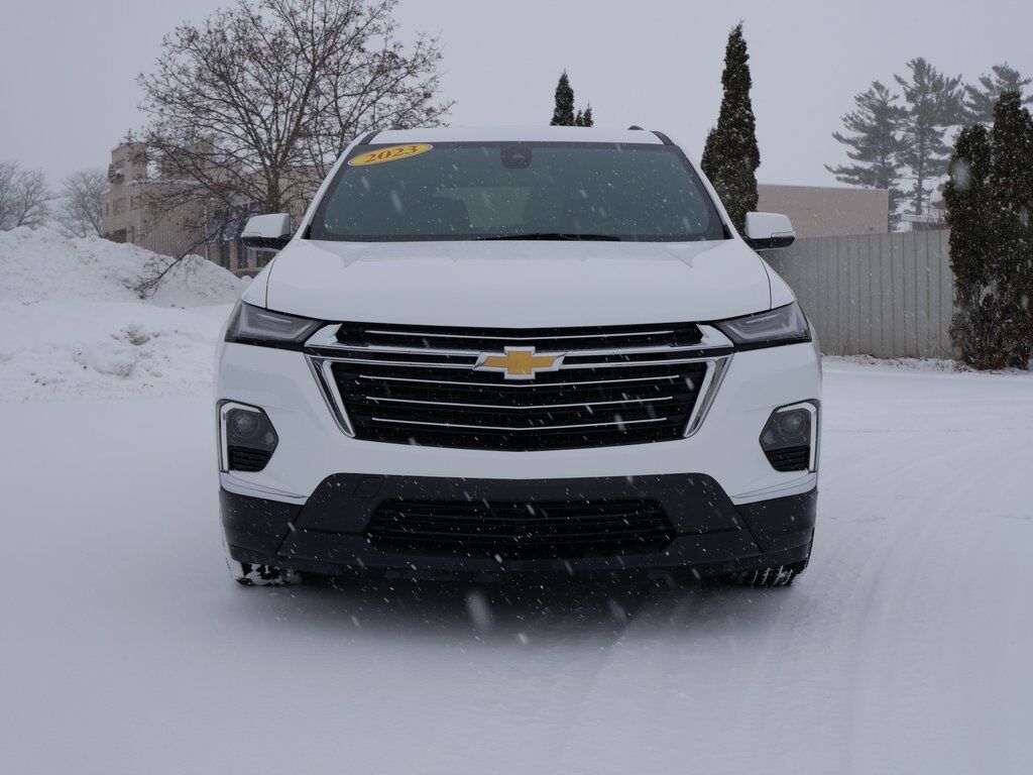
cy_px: 388
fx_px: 1373
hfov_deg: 41.2
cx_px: 516
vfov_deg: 31.5
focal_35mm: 46
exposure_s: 1/320
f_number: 8
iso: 200
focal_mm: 23
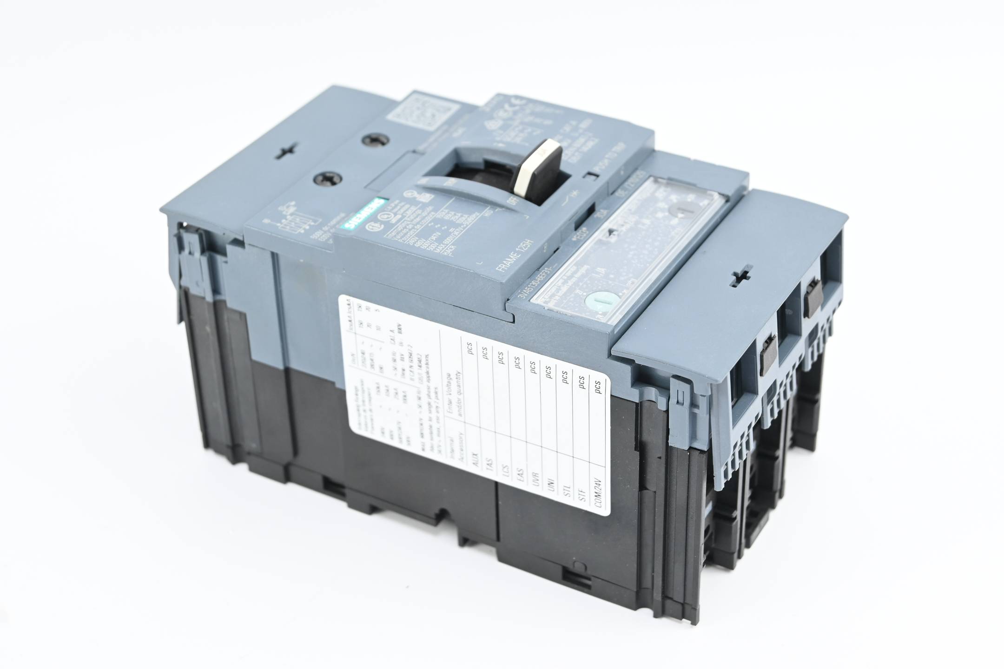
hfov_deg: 31.2
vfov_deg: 21.1
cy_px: 334
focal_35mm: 64
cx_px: 502
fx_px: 1799
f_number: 6
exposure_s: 1/60
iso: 360
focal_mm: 43
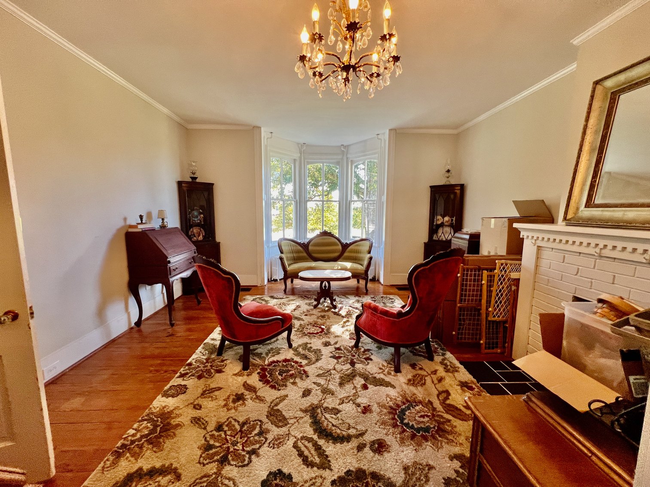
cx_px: 325
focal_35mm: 13
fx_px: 244
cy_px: 244
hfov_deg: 106.2
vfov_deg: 89.9
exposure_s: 1/120
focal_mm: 1.57
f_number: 1.8
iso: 160
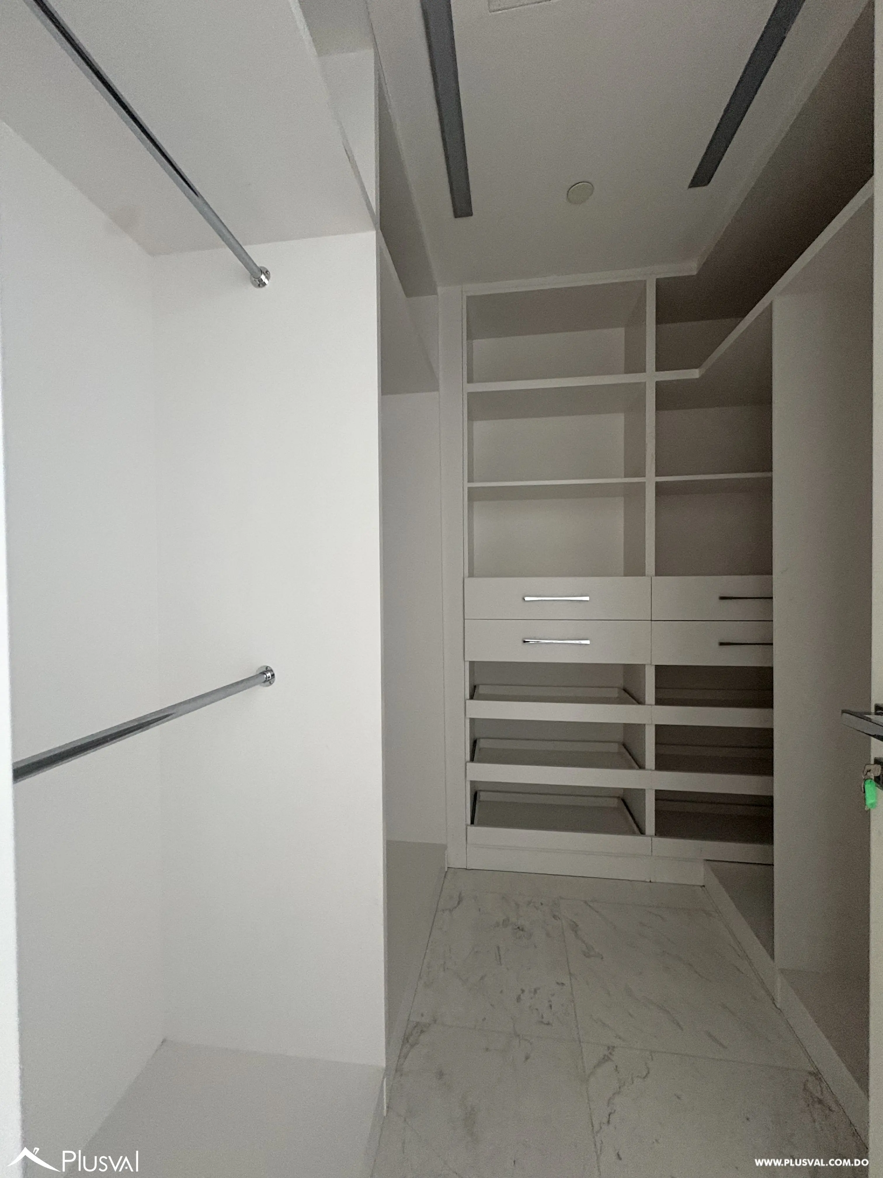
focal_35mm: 14
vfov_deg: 102.1
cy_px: 589
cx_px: 442
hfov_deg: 85.7
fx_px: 476
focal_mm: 2.22
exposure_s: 1/60
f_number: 2.2
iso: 500
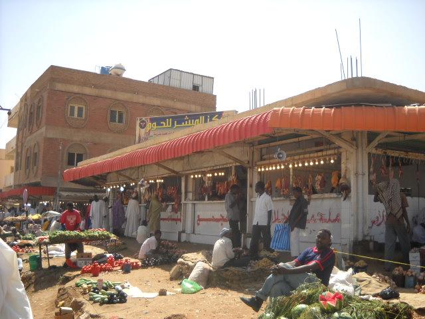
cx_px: 212
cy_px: 160
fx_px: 503
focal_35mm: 41
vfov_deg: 35.1
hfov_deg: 45.8
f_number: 5.5
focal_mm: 6.72
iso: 64
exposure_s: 1/201
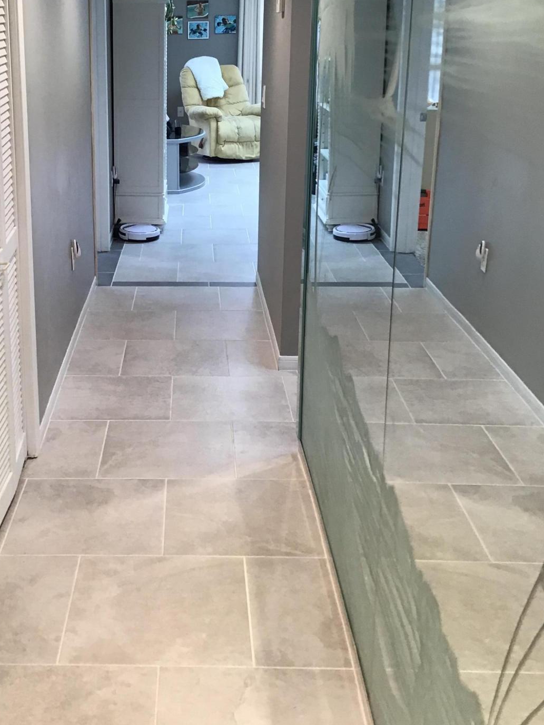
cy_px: 277
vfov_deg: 41.8
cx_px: 160
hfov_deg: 31.8
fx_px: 943
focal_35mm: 45
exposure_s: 1/30
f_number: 2.4
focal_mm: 3.3
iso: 64
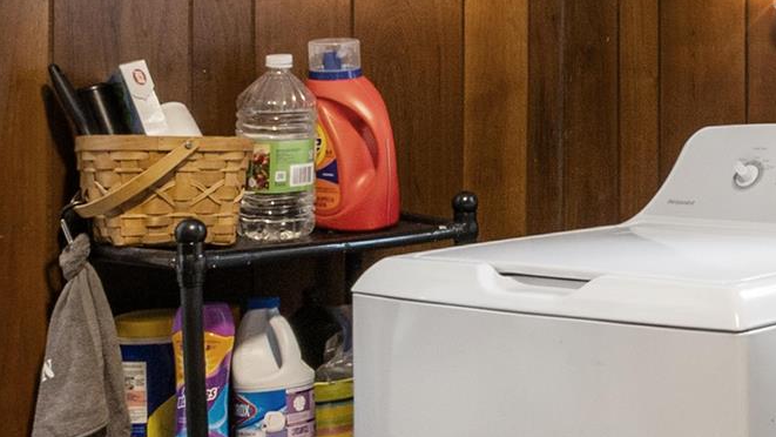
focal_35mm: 73
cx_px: 1032
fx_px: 1502
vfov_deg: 16.4
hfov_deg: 24.8
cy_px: 62
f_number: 11
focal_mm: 10
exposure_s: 1/1.25
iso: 64
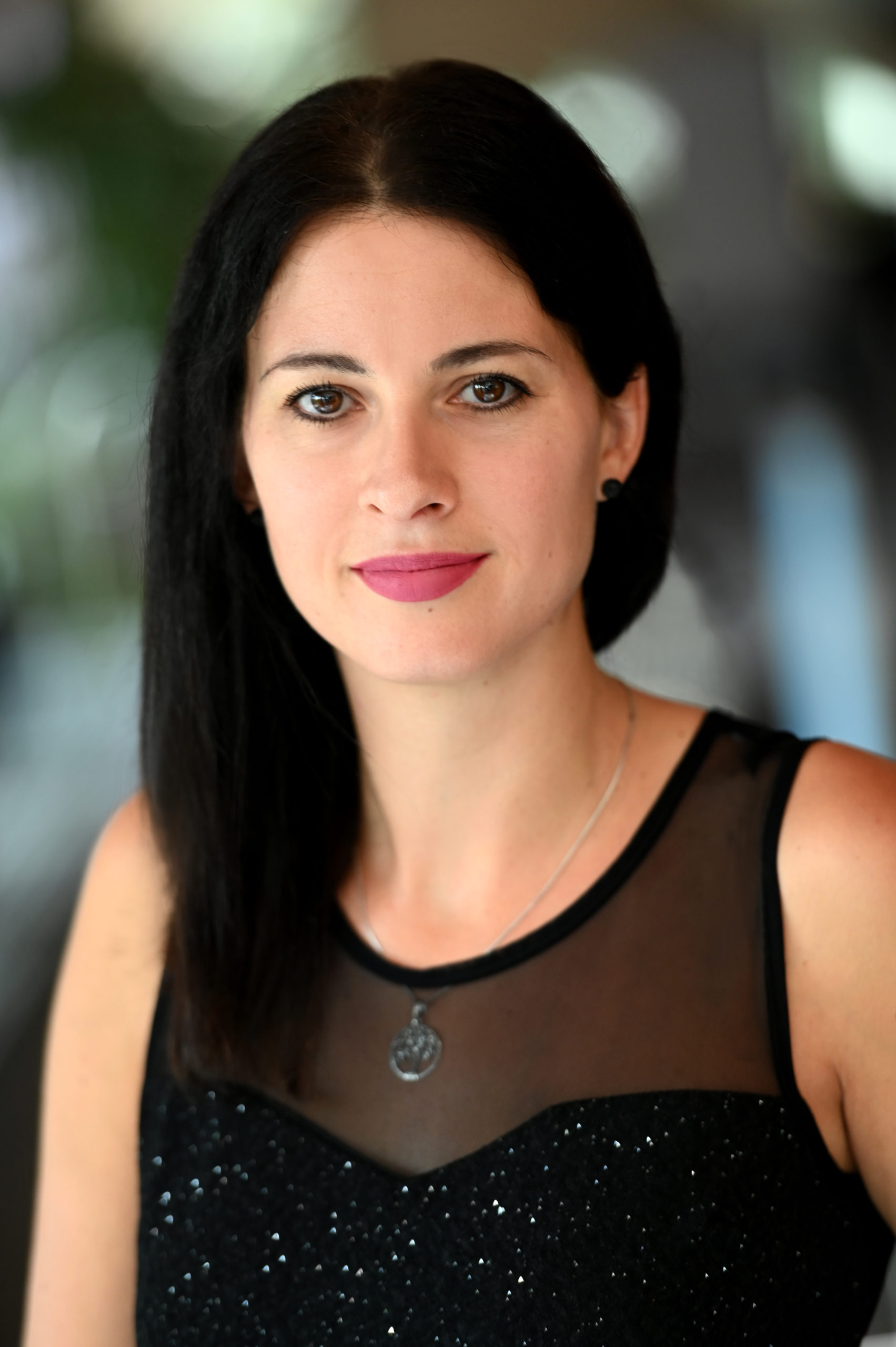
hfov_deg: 7.2
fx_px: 7103
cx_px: 448
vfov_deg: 10.8
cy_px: 674
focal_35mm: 190
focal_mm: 190
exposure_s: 1/200
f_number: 3.2
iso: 640
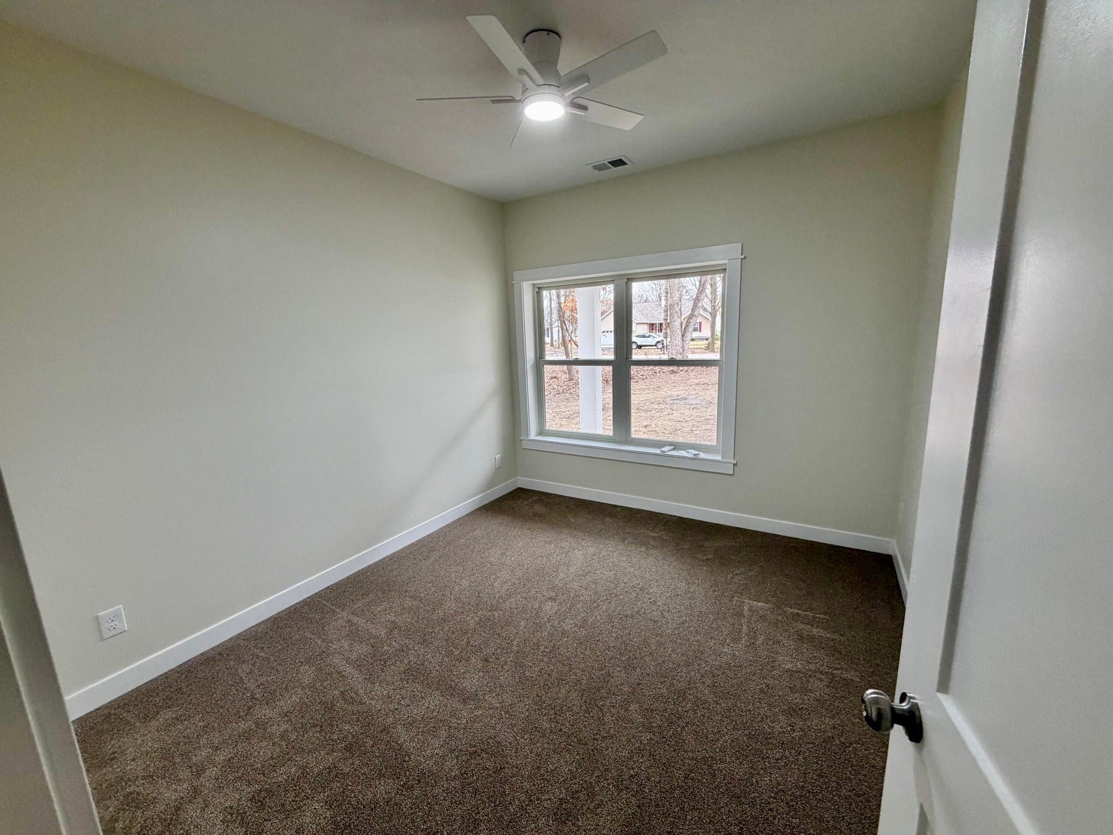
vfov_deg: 85.7
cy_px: 418
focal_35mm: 14
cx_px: 556
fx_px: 450
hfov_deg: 102.1
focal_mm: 2.22
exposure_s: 1/120
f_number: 2.2
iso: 250
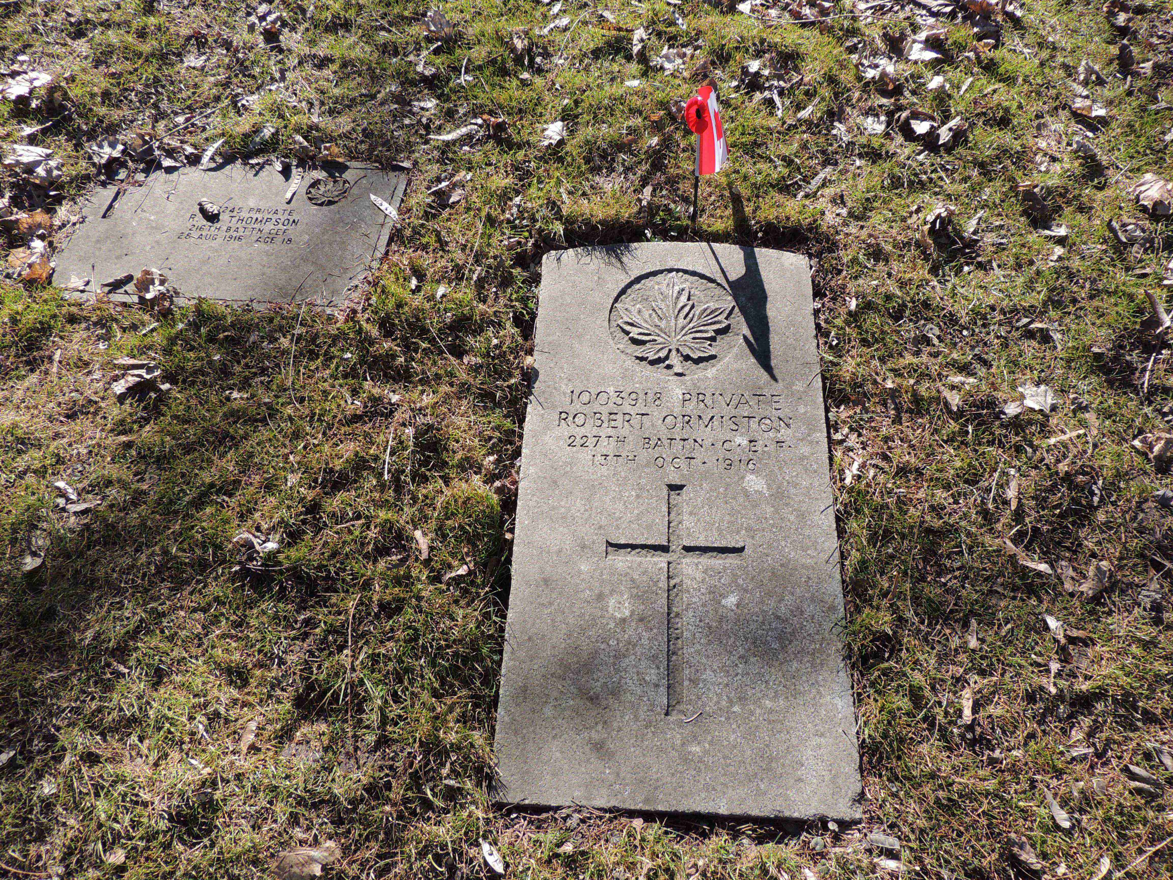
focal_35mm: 24
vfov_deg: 56.8
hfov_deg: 71.6
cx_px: 586
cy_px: 440
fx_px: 813
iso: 100
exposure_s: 1/500
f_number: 3
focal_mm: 4.3
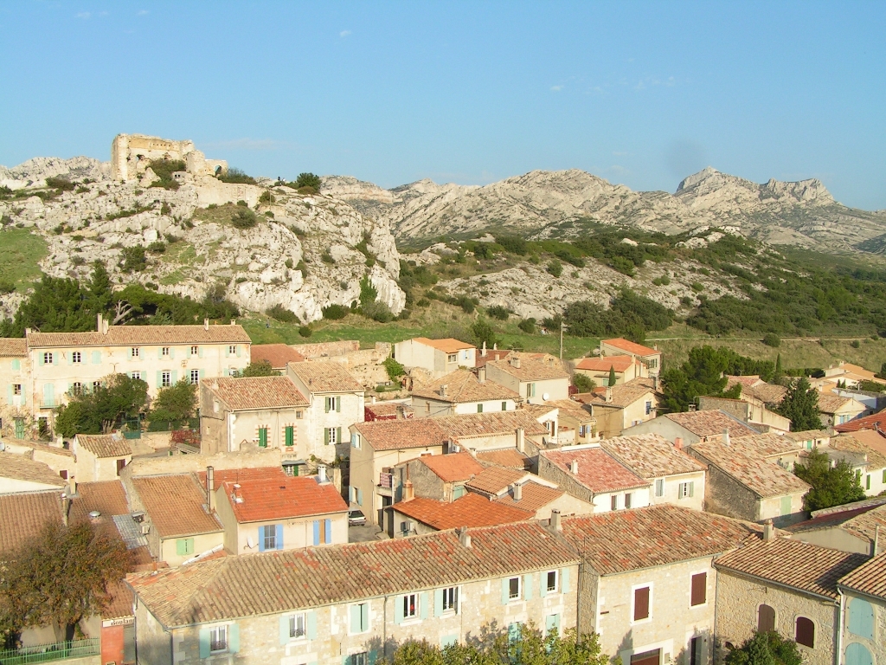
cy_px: 332
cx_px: 443
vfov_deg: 37.7
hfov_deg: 49.0
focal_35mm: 38
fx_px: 973
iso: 50
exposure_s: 1/320
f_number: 5.6
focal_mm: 6.3
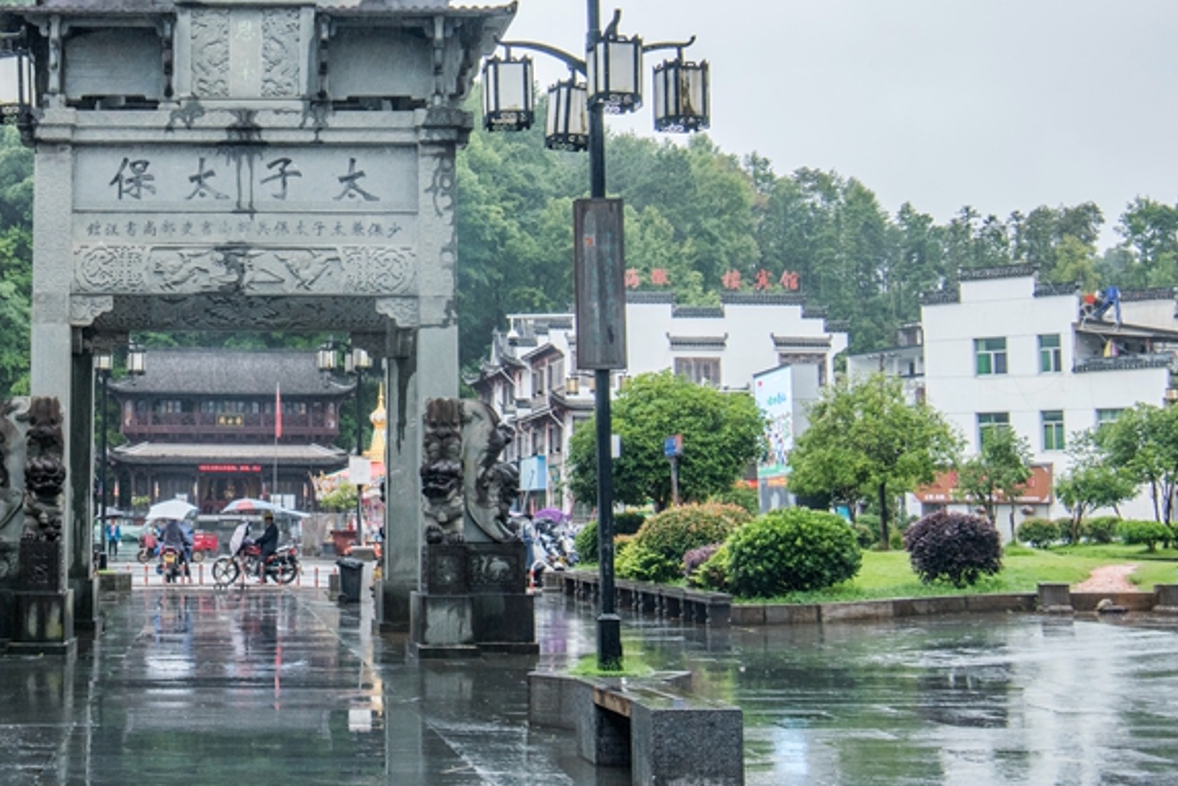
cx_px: 205
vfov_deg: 21.2
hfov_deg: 30.5
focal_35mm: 64
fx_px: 2095
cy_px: 251
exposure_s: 1/100
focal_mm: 34
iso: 500
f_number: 13
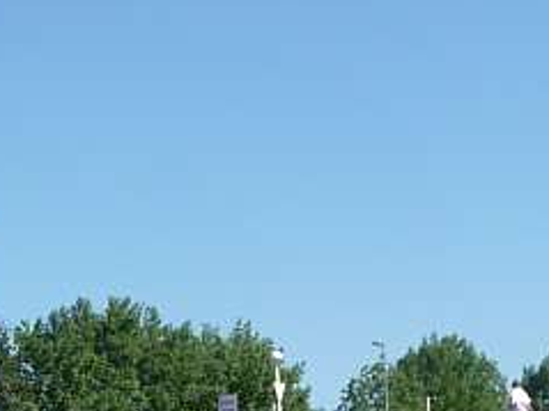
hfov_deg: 12.1
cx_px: -122
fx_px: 2536
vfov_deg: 9.2
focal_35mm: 160
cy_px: 464
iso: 100
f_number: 4.1
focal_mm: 7.6
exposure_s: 1/800
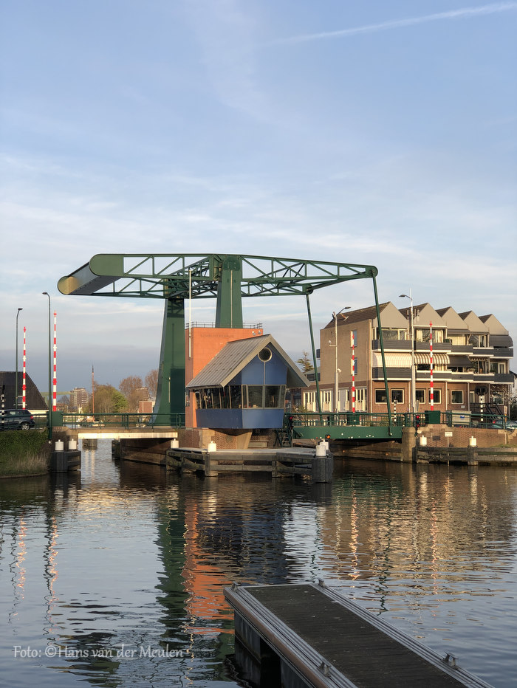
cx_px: 258
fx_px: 1134
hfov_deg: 25.7
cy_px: 344
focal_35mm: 57
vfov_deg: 33.8
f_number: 2.8
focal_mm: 6.6
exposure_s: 1/152
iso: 20
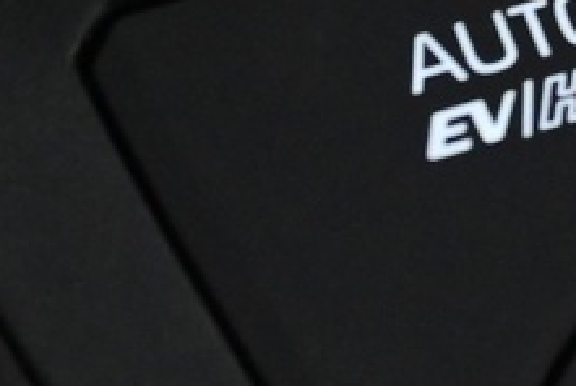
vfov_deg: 4.6
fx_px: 4836
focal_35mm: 302
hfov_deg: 6.7
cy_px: 441
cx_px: 930
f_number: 4.5
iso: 3200
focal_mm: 27.5
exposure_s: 1/40
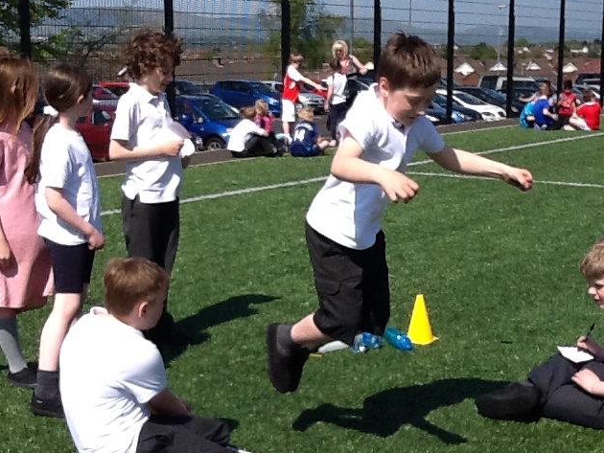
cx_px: 356
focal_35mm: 67
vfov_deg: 21.9
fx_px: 1170
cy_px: 272
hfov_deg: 28.9
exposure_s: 1/1337
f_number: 2.4
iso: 40
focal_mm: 2.03
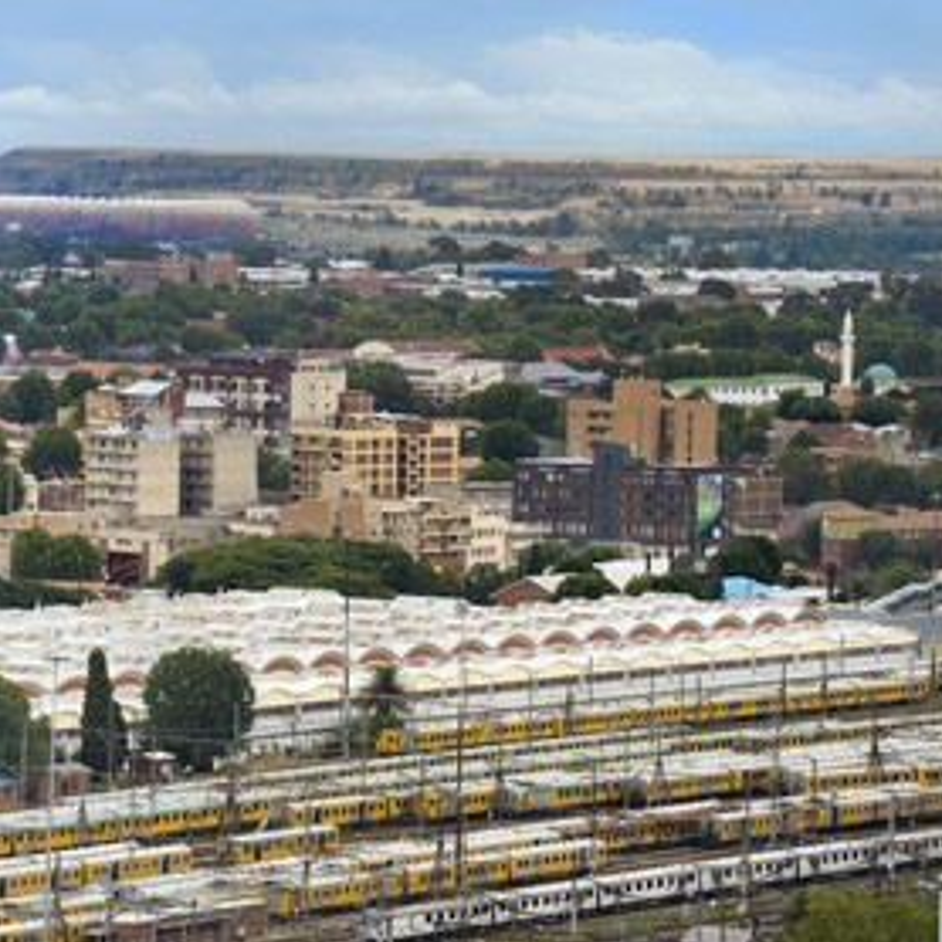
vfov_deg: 7.8
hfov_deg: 7.8
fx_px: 6927
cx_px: 274
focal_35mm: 225
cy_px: 471
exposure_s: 1/320
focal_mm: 175
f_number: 7.1
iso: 200
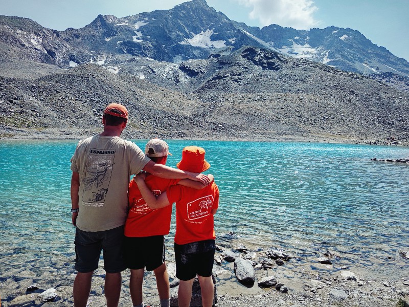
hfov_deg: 71.6
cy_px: 154
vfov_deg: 56.8
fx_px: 284
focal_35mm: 24
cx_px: 204
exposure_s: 1/786
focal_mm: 5.24
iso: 50
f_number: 1.7
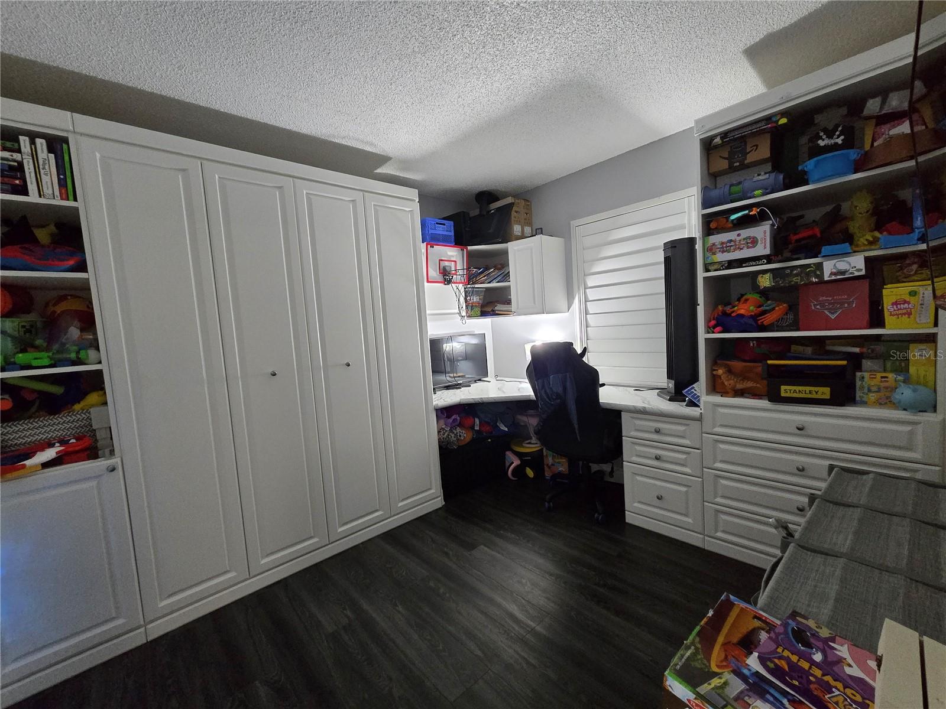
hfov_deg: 106.2
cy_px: 354
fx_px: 355
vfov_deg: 89.9
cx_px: 473
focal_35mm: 13
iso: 800
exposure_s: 1/60
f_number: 2.2
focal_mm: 2.2
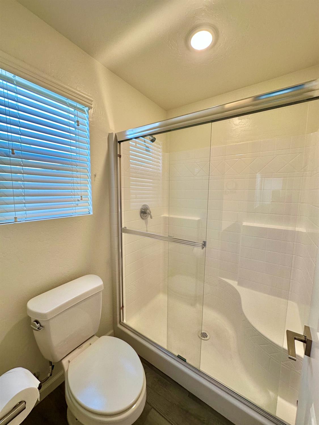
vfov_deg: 102.1
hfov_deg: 85.7
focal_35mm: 14
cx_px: 160
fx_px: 172
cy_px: 212
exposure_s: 1/120
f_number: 2.2
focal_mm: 2.22
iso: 125
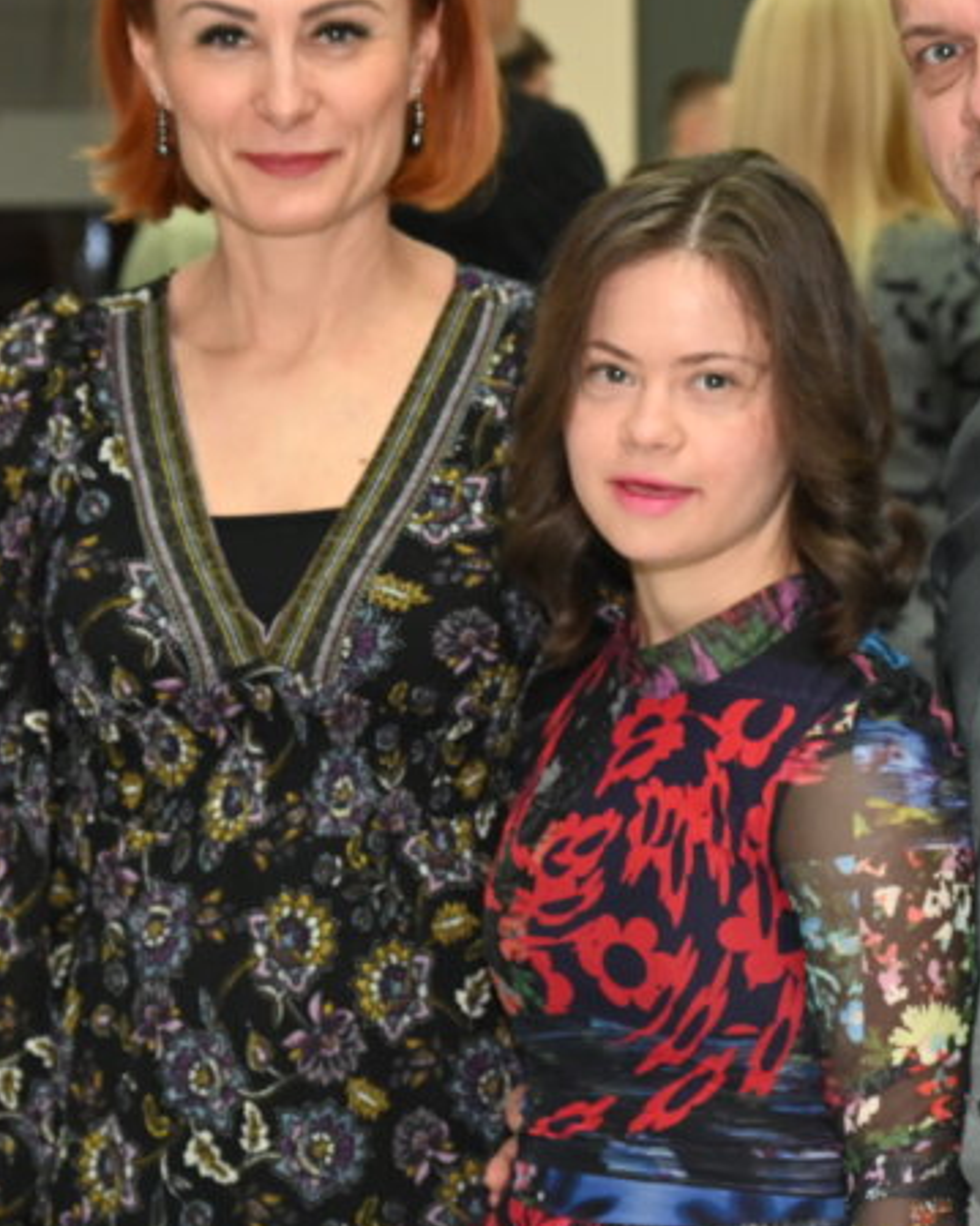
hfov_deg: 12.6
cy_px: 624
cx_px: 712
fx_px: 4425
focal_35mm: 122
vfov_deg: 15.8
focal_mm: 57
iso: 3200
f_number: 5.6
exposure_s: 1/60
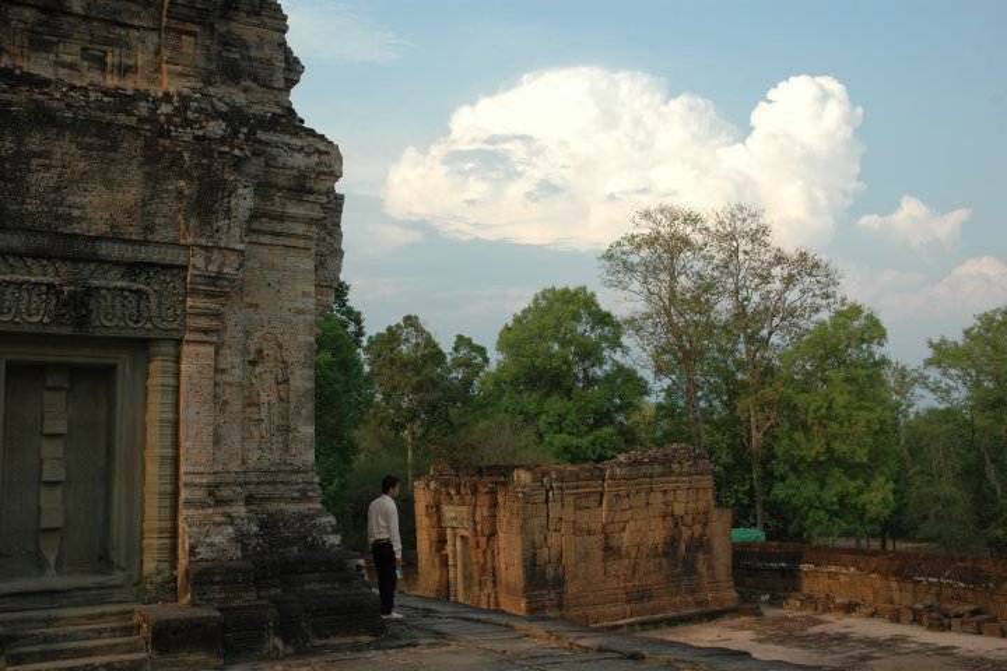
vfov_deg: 33.0
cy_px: 336
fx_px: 1133
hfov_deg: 47.9
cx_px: 504
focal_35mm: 40
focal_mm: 27
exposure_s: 1/200
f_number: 7.1
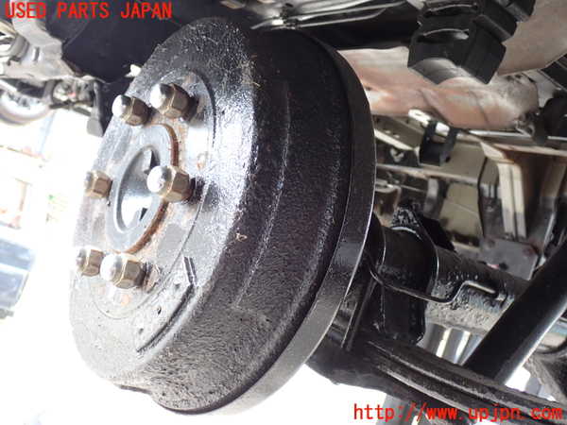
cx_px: 284
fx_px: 622
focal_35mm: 38
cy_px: 212
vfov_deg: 37.7
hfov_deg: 49.0
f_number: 2.7
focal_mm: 6.83
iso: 200
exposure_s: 1/50
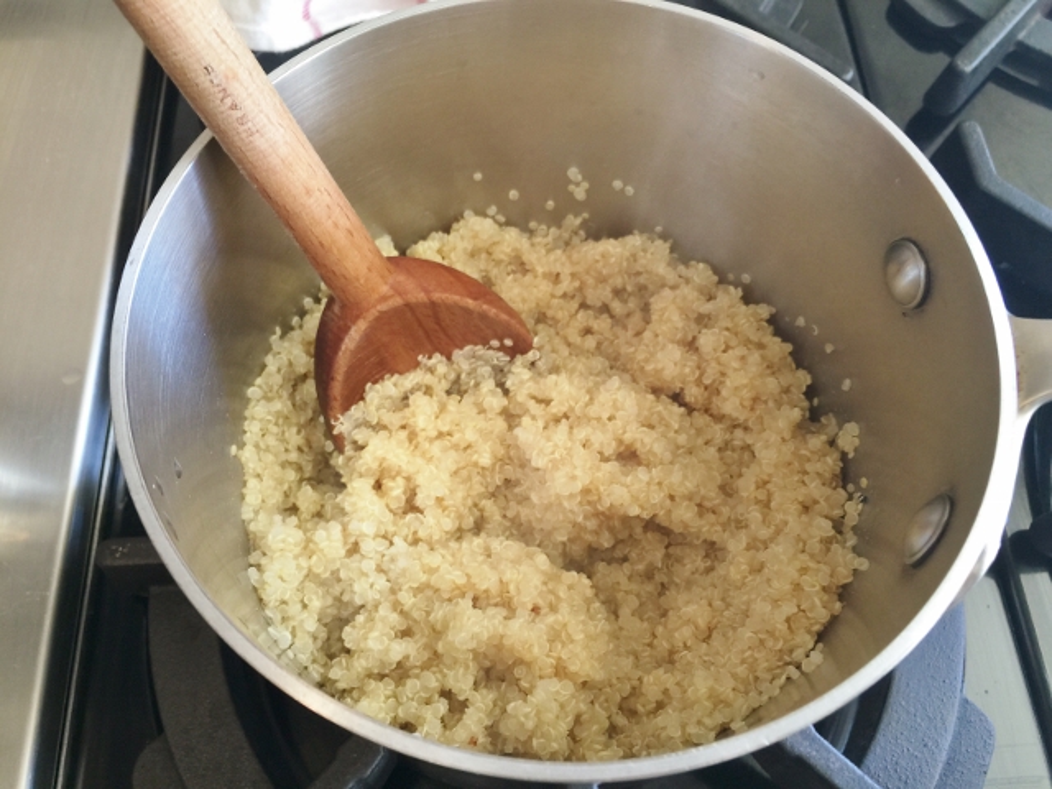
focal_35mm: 29
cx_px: 526
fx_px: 881
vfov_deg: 48.2
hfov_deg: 61.7
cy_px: 394
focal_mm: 4.15
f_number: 2.2
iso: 32
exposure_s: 1/15
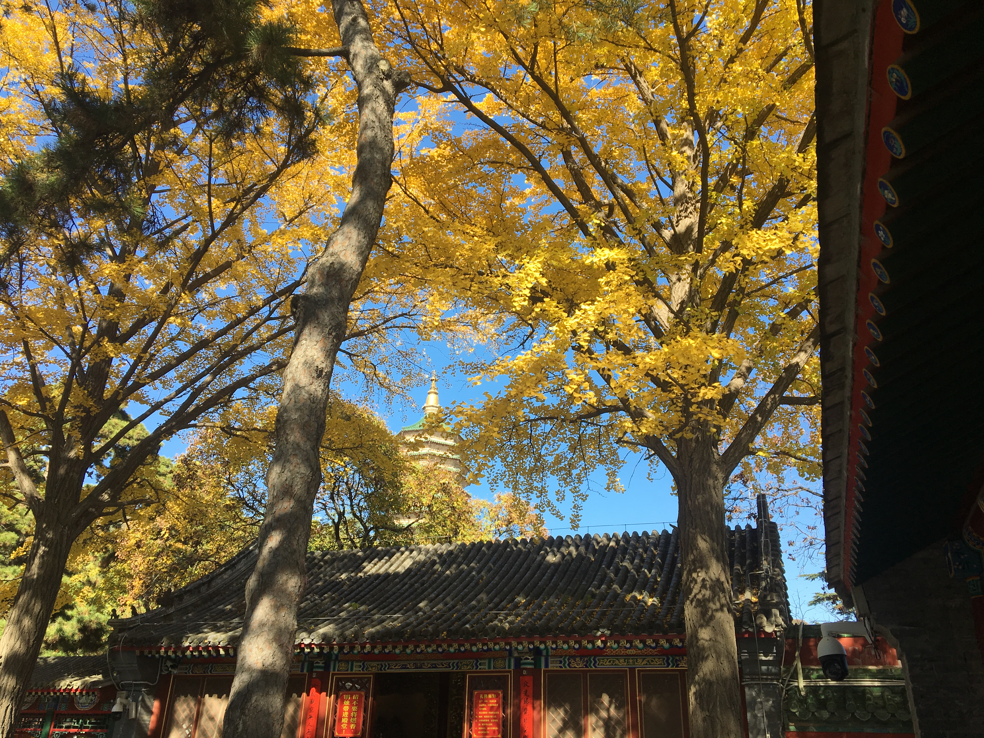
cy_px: 369
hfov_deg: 61.7
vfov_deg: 48.2
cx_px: 492
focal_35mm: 29
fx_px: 824
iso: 25
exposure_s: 1/549
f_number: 2.2
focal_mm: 4.15
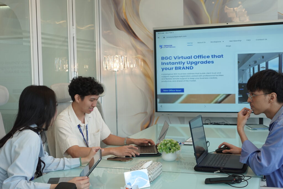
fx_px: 385
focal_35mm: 49
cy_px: 94
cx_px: 142
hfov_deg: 40.3
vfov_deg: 27.5
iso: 125
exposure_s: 1/100
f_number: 2.8
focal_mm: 18.59
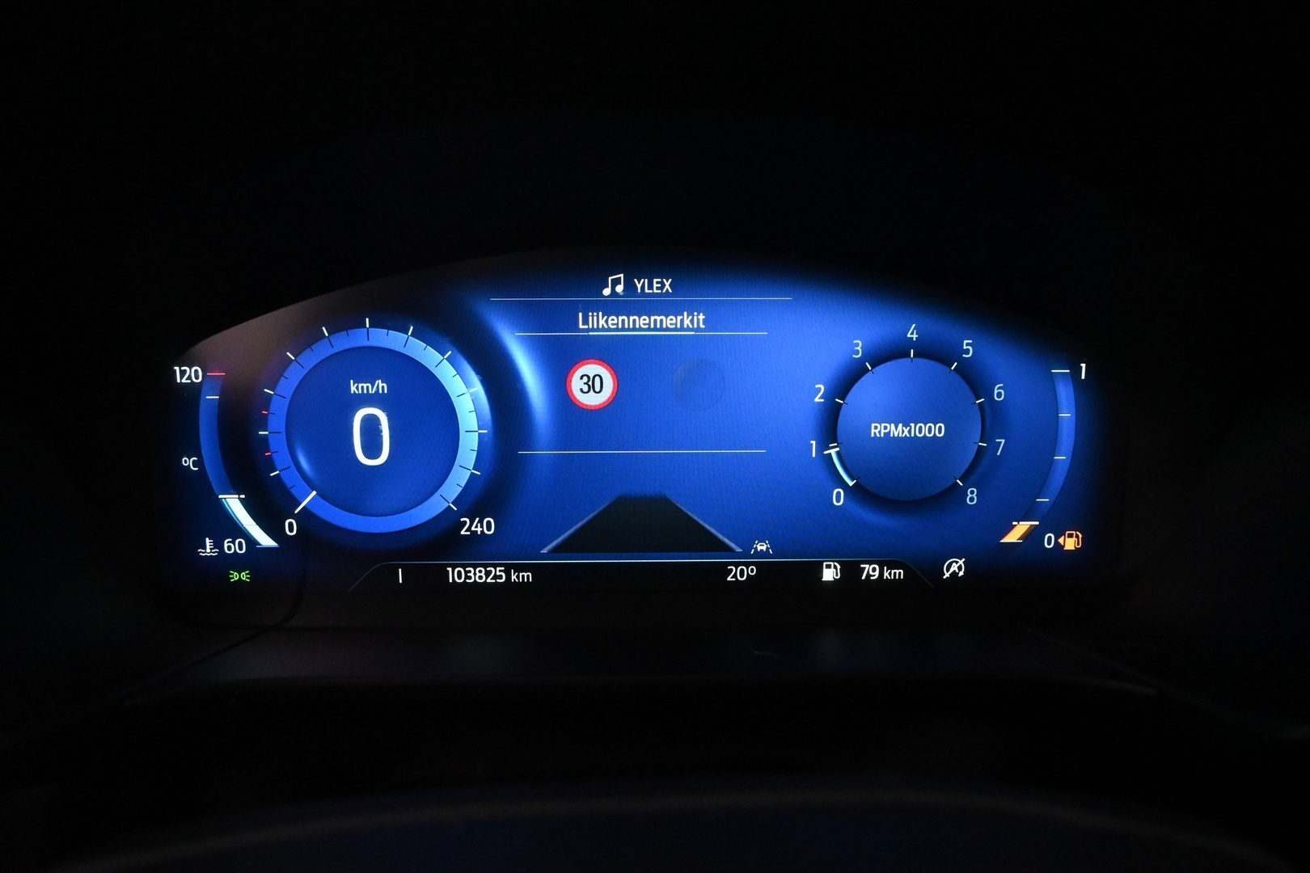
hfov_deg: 67.4
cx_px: 655
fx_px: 982
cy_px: 436
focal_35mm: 27
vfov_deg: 47.9
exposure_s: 1/125
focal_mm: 18
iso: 5000
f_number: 5
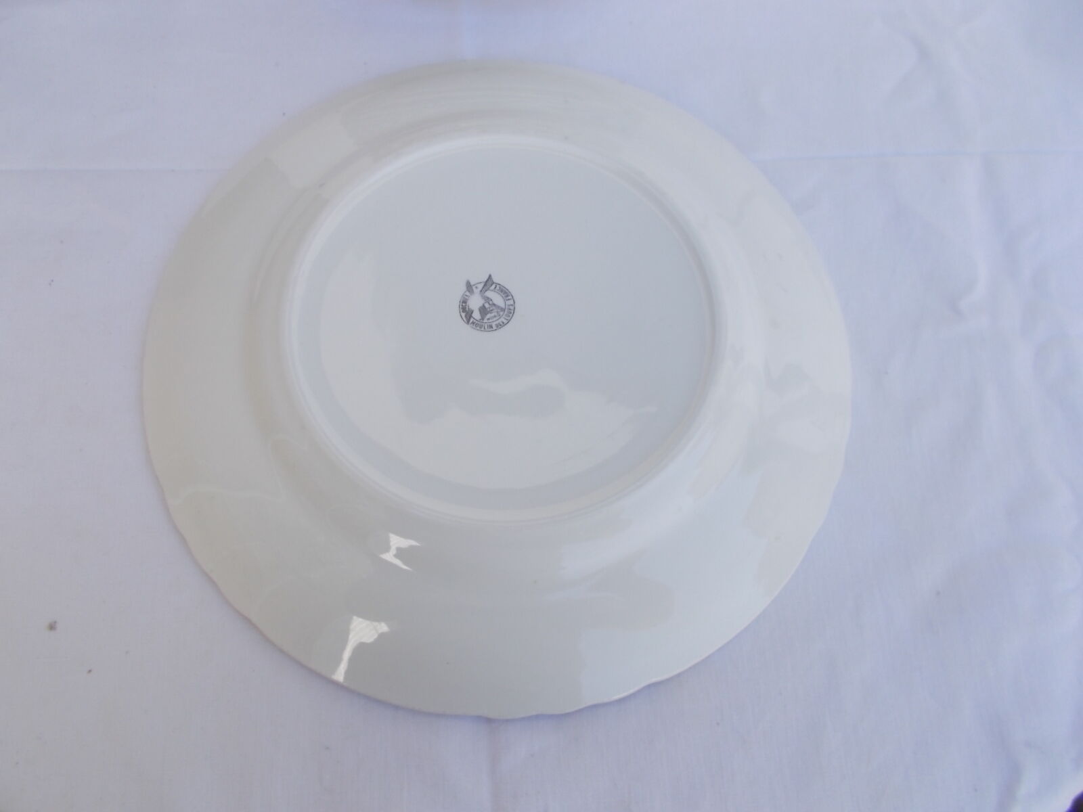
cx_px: 542
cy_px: 406
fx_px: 813
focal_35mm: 26
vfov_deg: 53.1
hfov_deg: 67.3
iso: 80
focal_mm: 4.6
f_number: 3.2
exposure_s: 1/160
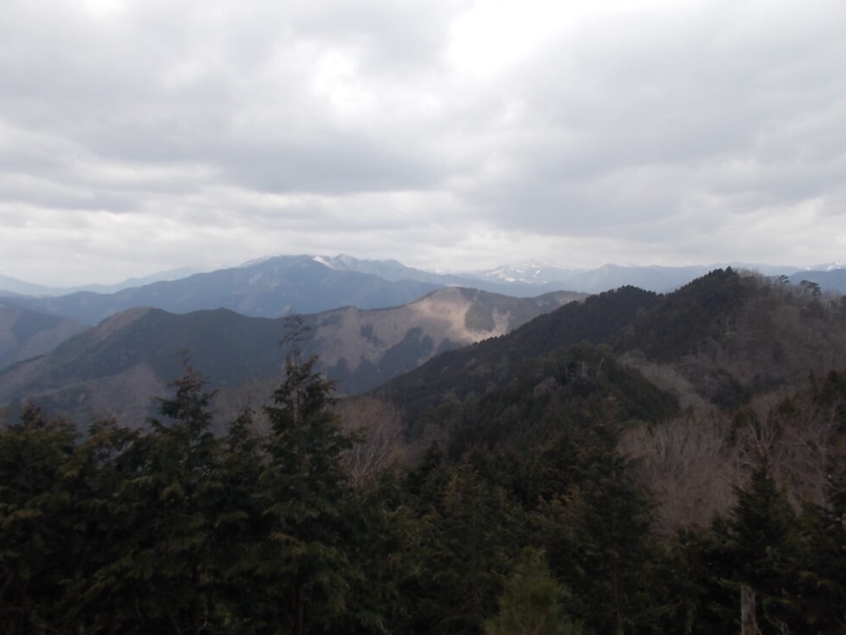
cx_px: 408
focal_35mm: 27
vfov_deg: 51.4
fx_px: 660
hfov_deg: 65.3
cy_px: 319
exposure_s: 1/80
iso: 80
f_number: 8
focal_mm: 4.6
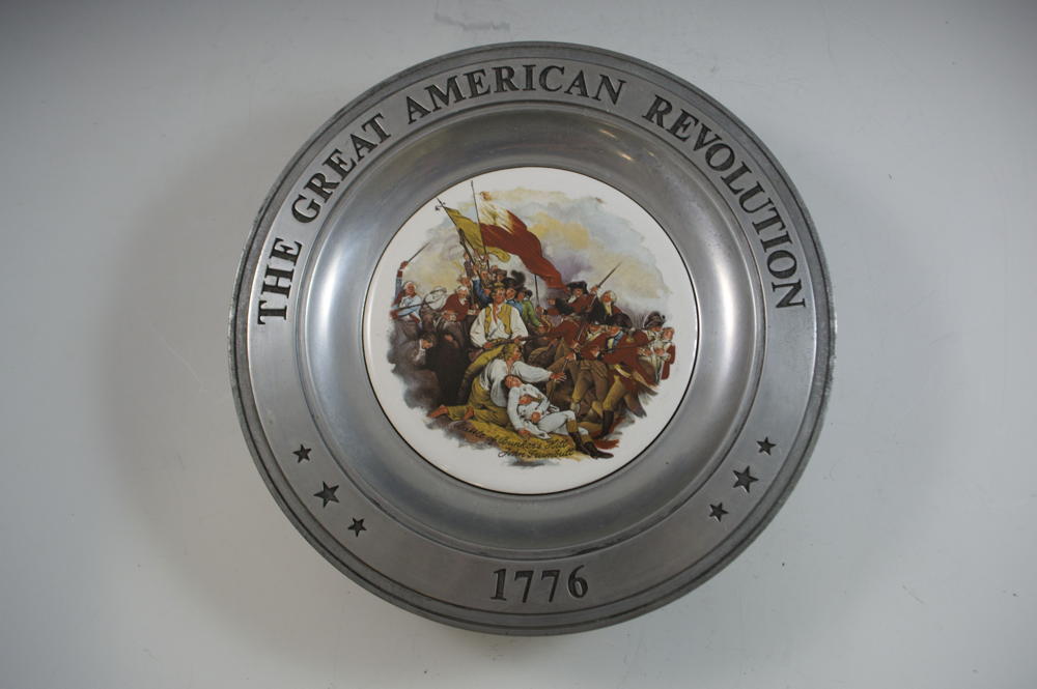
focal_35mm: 27
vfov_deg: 47.9
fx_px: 777
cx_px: 518
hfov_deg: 67.4
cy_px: 344
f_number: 5.6
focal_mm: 18
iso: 400
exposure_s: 1/125
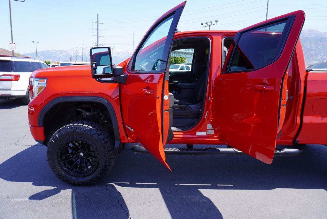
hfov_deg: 73.7
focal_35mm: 24
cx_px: 164
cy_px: 110
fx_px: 218
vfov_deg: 53.2
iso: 100
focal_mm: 16
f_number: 8
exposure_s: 1/125
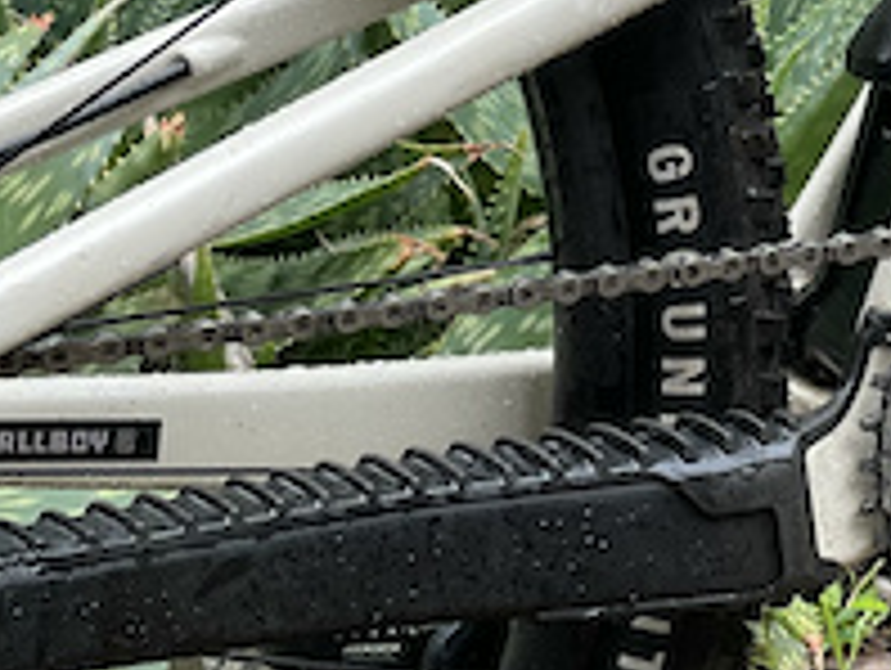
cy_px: -310
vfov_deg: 13.4
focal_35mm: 105
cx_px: 886
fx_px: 2706
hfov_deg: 18.2
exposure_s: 1/121
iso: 80
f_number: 1.6
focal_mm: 4.2
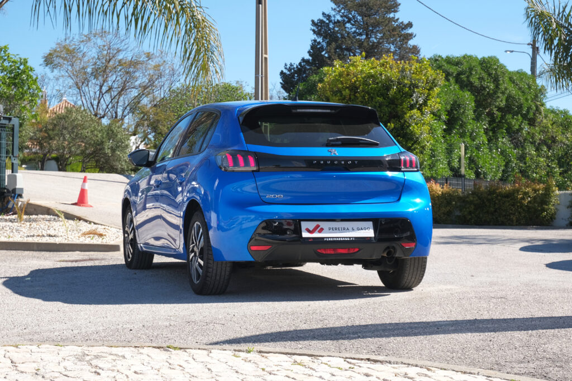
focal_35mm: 68
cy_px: 190
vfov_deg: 20.0
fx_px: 1081
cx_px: 286
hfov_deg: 29.7
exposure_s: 1/160
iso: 160
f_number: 9
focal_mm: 45
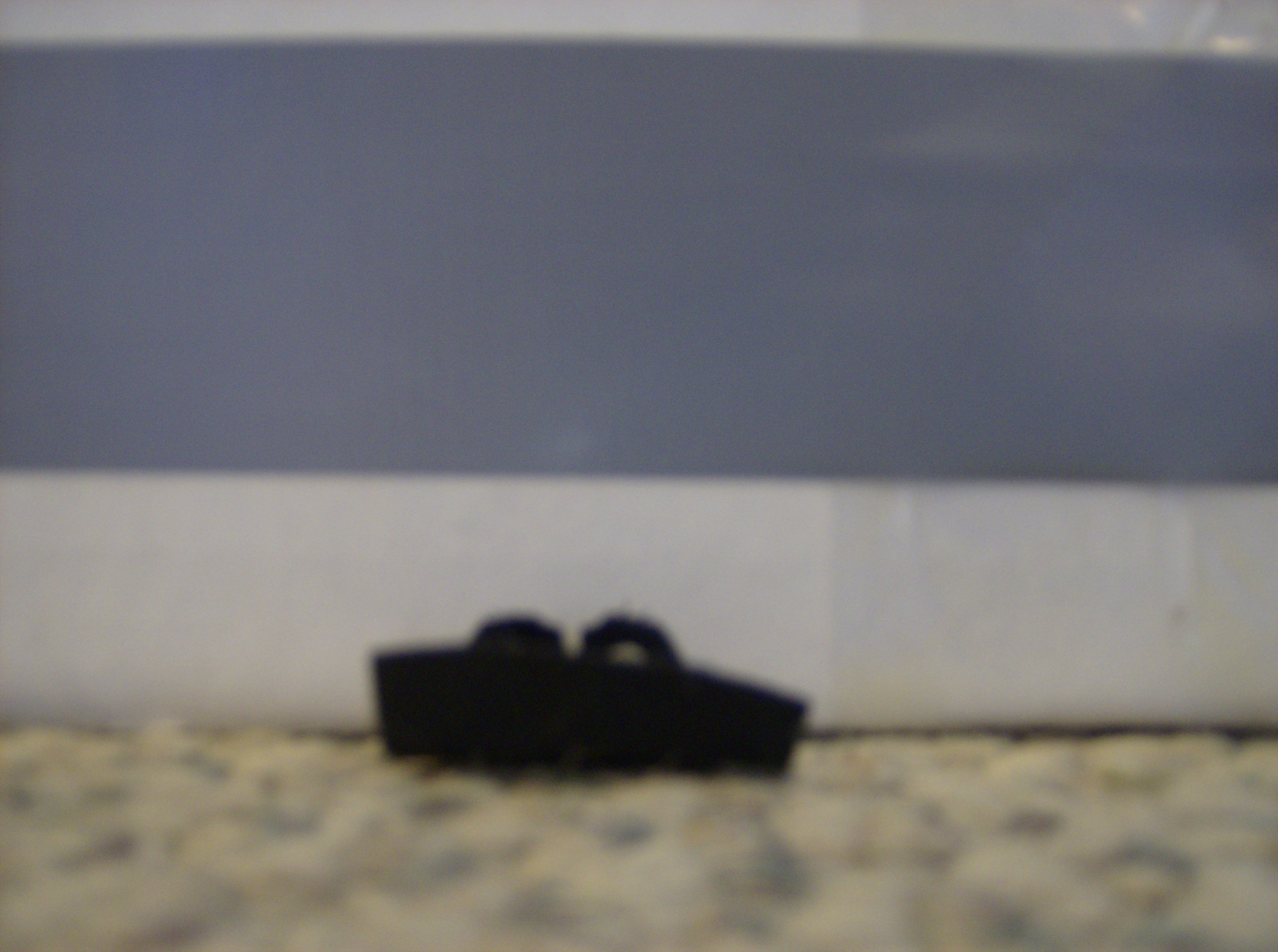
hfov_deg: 51.5
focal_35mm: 36
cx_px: 639
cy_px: 476
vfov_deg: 39.5
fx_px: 1326
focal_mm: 6
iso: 200
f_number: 2.8
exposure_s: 1/4.87
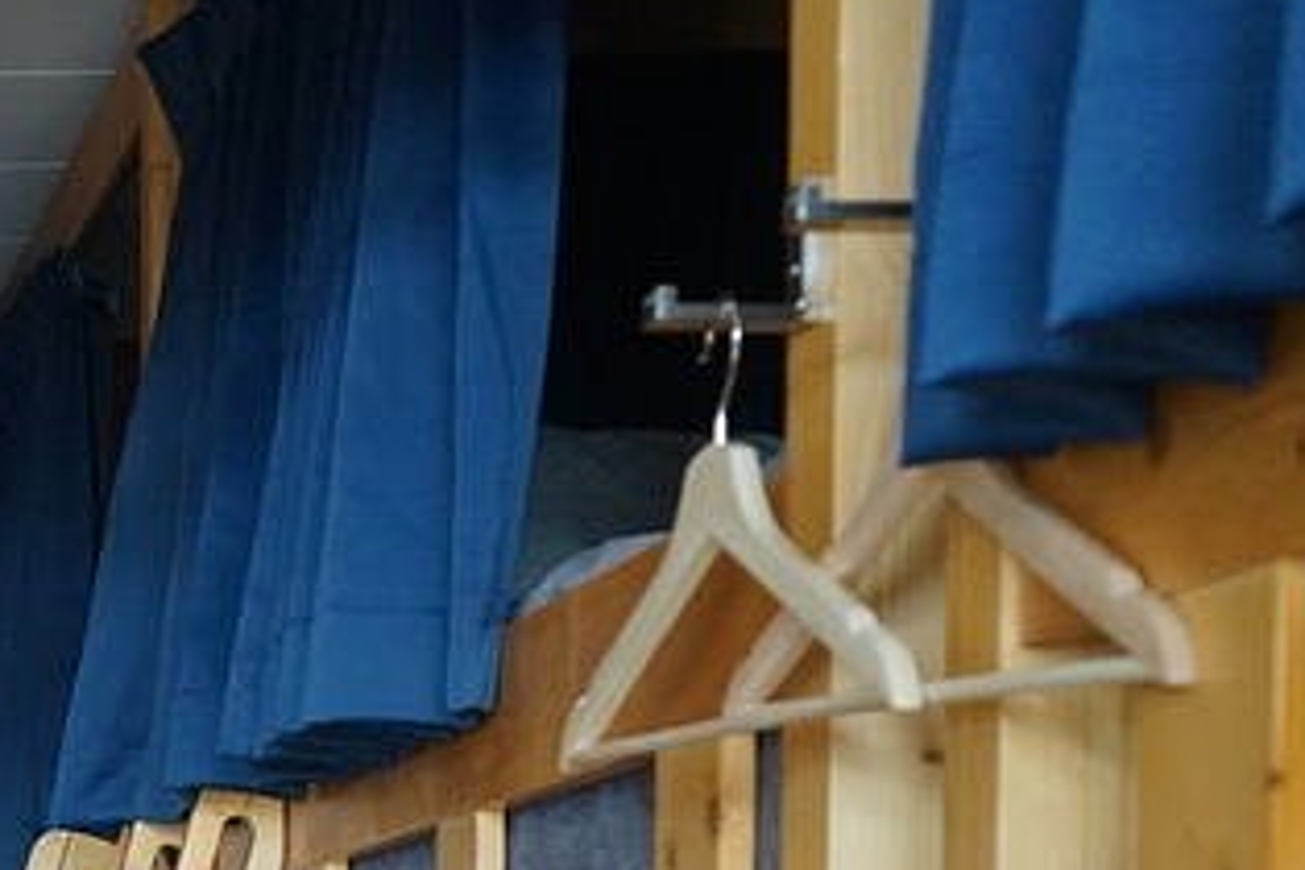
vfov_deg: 14.2
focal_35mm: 91
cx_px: -646
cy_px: 1237
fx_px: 3298
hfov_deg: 19.5
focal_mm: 28
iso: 2500
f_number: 3.5
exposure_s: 1/640
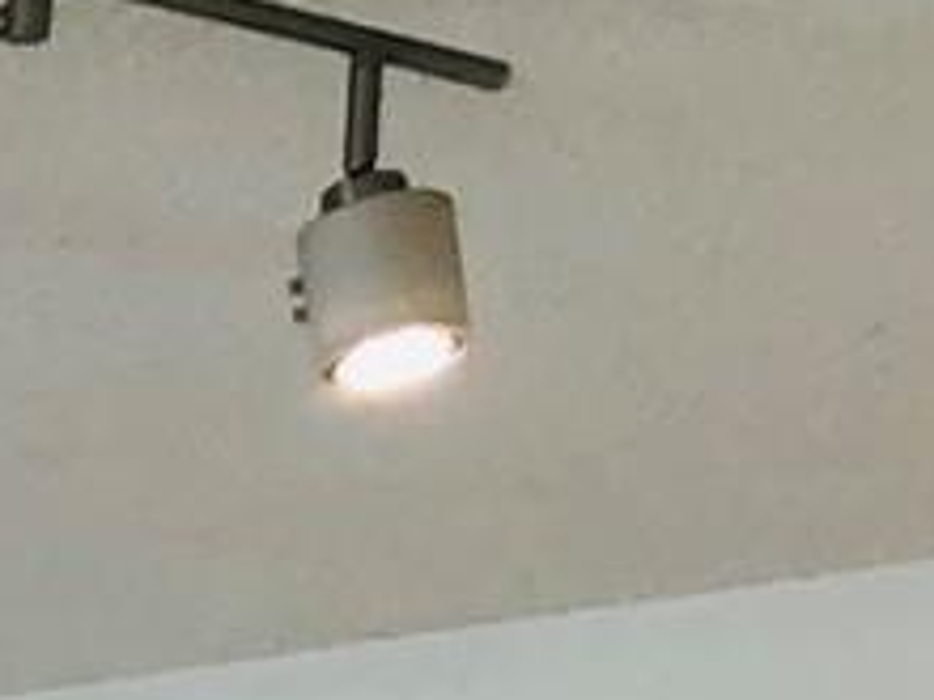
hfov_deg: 7.9
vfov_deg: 6.6
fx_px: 5504
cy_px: 2053
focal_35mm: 204
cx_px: -2216
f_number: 1.8
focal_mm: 3.99
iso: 50
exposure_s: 1/120
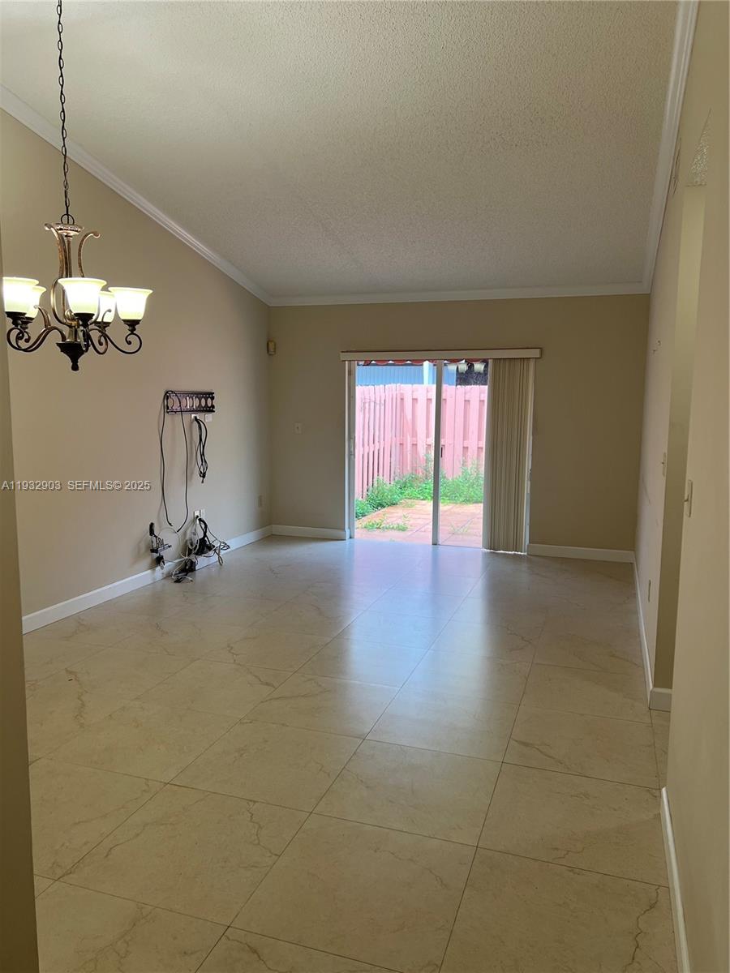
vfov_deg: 67.3
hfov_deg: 53.1
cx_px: 365
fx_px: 731
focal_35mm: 26
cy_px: 486
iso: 50
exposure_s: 1/120
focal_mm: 5.7
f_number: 1.5
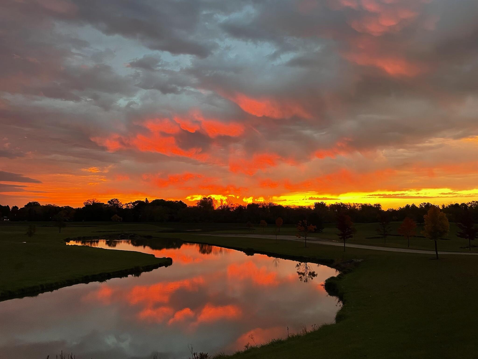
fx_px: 359
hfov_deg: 67.3
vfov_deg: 53.1
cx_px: 239
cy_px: 180
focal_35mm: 26
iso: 125
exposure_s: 1/60
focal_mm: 4.2
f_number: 1.6
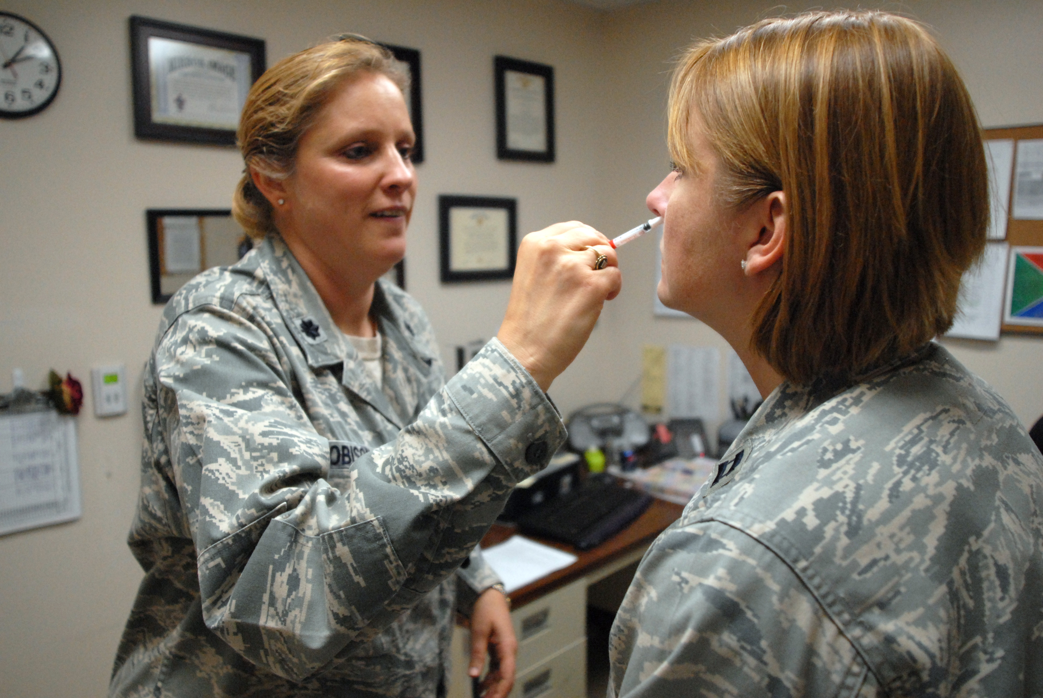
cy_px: 349
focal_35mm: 27
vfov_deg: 48.0
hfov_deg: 67.3
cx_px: 522
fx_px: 783
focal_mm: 18
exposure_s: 1/80
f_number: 2.8
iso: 800
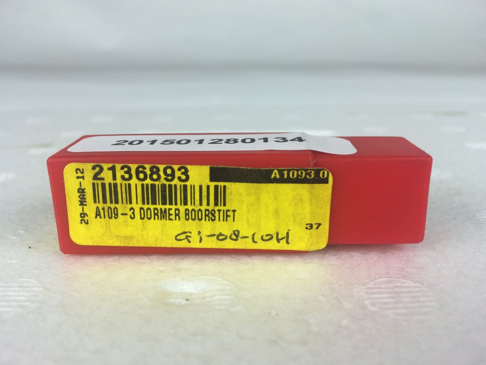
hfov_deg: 59.9
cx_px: 235
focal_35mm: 30
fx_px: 421
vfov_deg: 46.8
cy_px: 179
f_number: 2.2
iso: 32
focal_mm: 4.15
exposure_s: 1/108
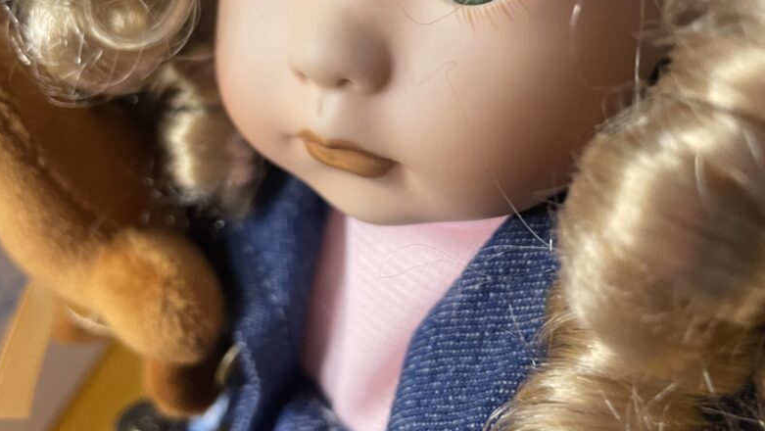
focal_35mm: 29
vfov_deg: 39.8
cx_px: 389
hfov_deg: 66.0
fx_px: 588
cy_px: 145
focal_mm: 4.2
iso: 200
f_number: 1.6
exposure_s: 1/60
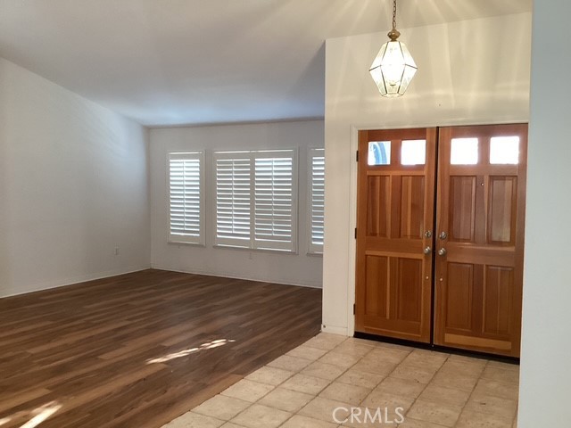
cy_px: 214
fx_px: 511
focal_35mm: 31
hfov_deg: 58.4
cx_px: 286
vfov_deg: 45.4
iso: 200
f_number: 2.4
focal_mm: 3.3
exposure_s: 1/60
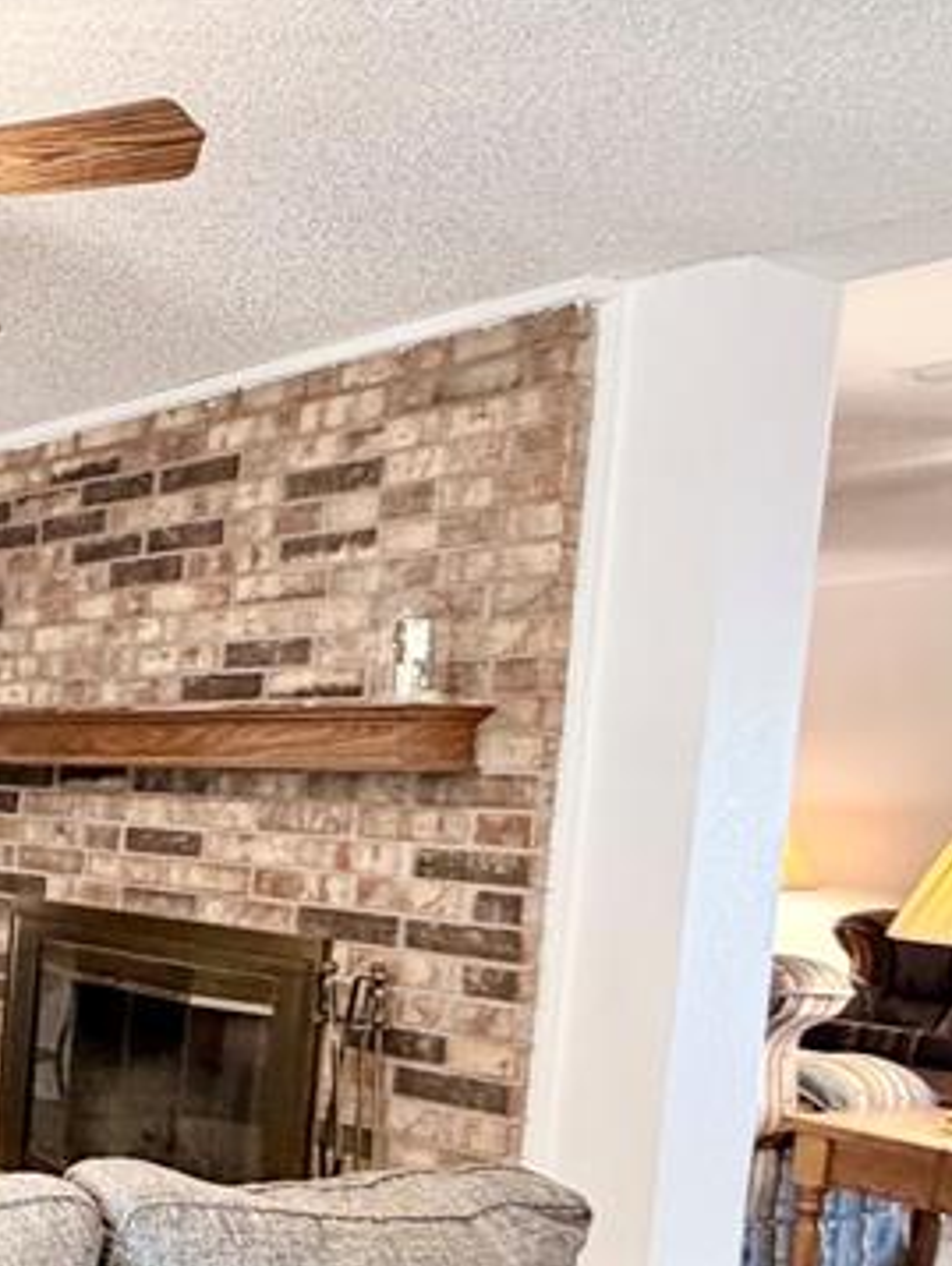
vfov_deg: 45.8
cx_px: -513
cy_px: 873
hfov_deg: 25.7
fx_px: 1465
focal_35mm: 40
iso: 320
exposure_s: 1/60
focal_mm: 2.22
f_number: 2.2
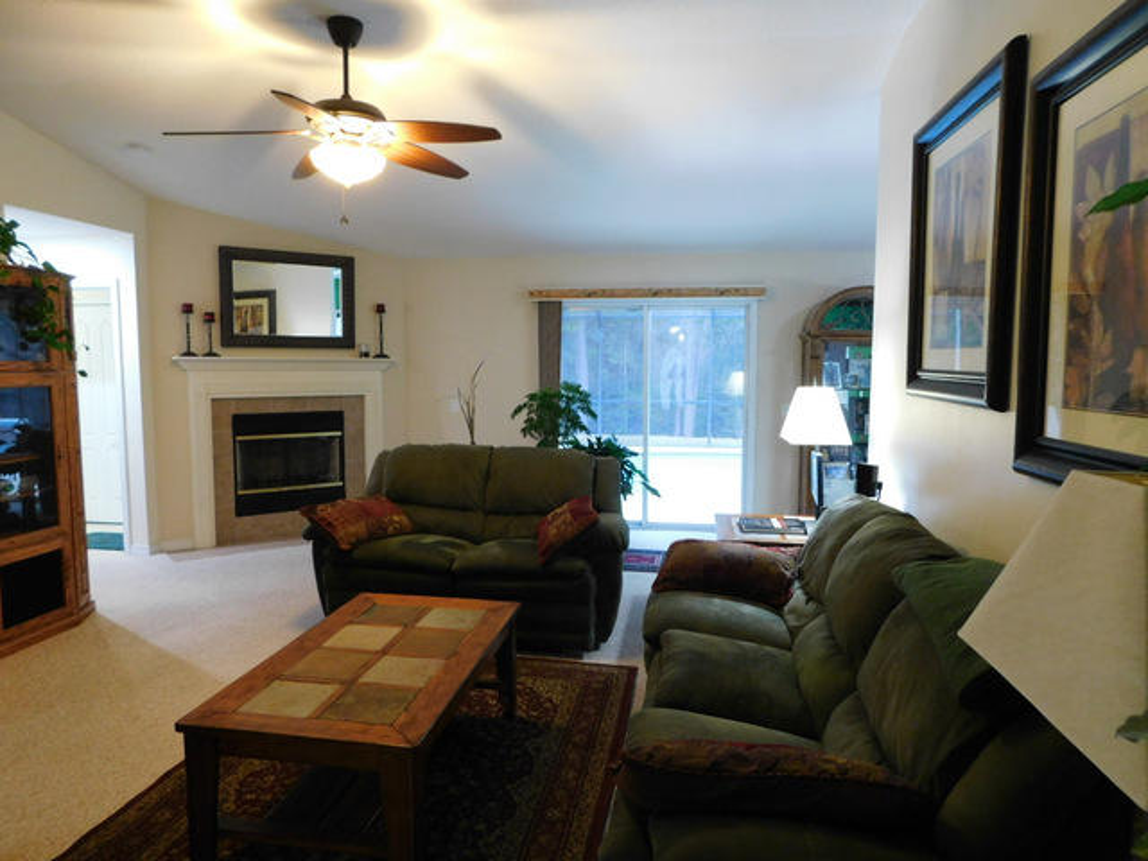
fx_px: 763
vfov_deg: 58.9
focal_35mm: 23
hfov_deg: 73.9
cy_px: 430
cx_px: 574
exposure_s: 1/13
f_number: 3
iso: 400
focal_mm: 4
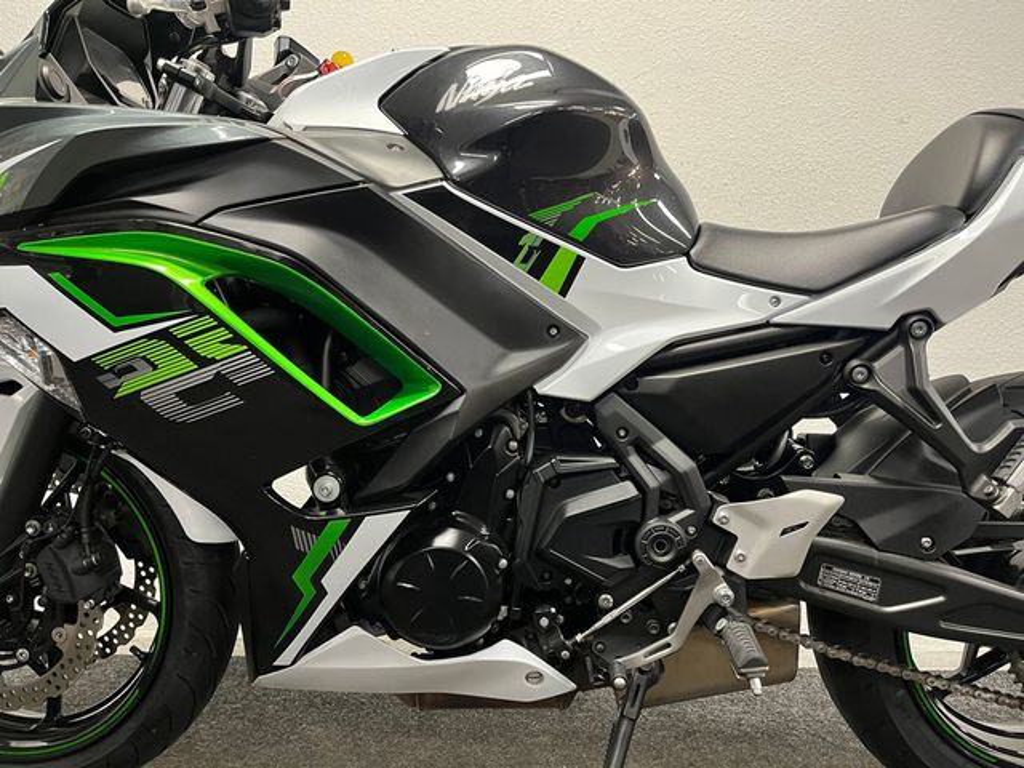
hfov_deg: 67.3
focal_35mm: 26
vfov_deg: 53.1
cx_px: 512
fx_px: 769
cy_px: 384
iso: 250
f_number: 1.6
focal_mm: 5.1
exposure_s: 1/50
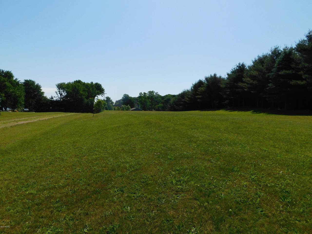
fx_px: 207
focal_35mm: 23
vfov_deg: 58.9
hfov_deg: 73.9
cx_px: 156
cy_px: 117
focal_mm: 4
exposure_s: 1/800
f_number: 6
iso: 125
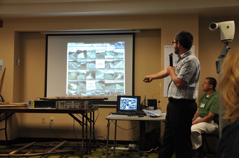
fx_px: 278
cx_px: 120
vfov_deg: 31.8
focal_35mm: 42
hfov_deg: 46.5
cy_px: 79
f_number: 4
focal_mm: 28
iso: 560
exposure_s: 1/30
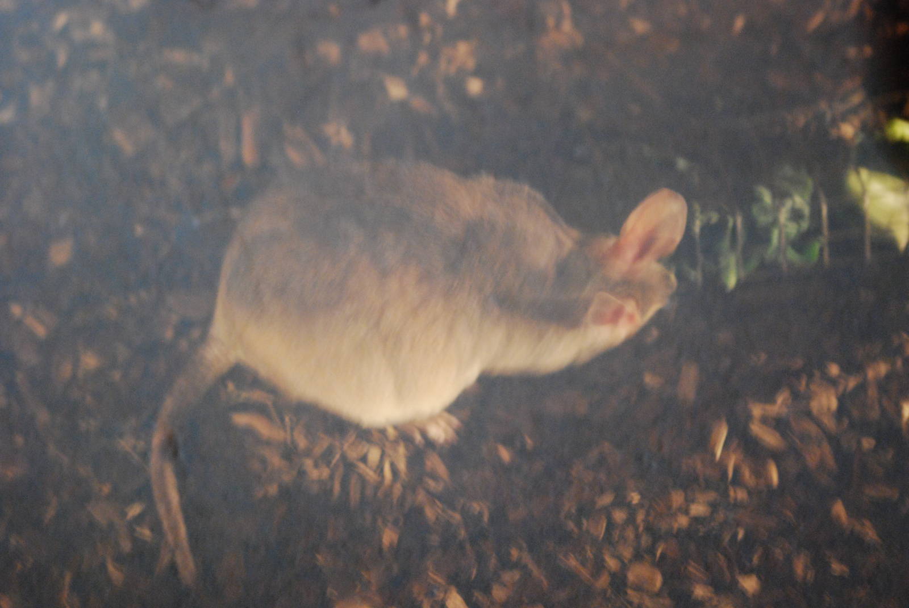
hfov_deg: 17.5
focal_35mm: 117
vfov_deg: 11.7
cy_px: 304
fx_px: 2958
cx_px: 454
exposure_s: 1/6
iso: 1600
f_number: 4
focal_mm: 78
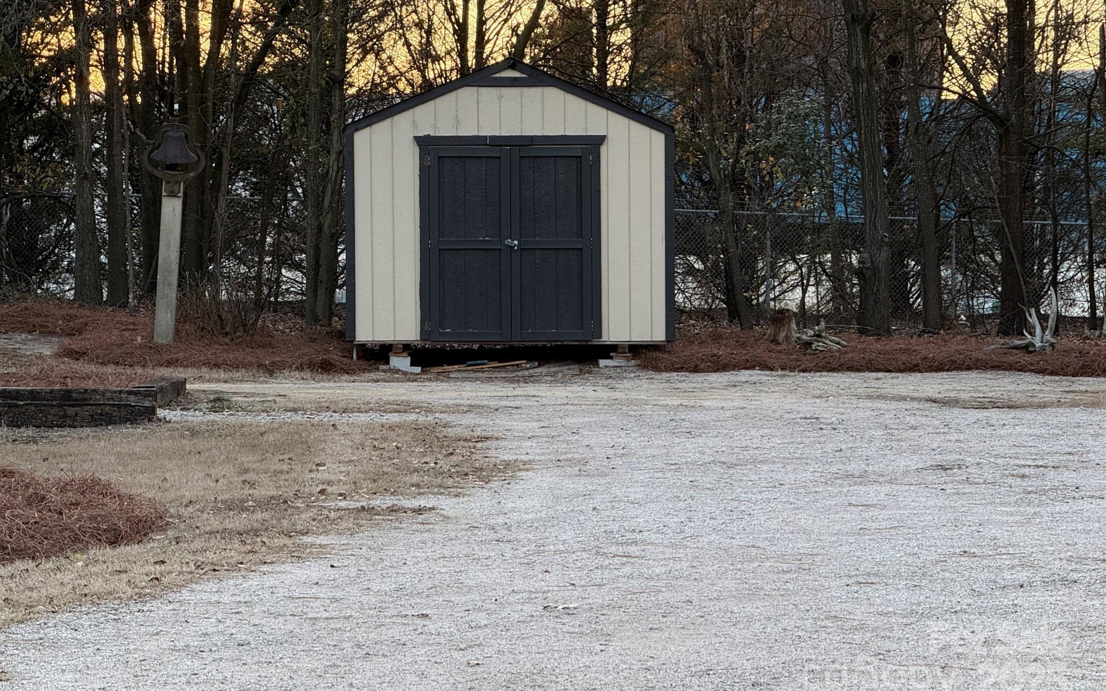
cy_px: 307
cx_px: 552
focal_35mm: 128
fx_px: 3858
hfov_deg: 16.3
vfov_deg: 10.2
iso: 125
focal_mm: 15.66
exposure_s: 1/99
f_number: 2.8
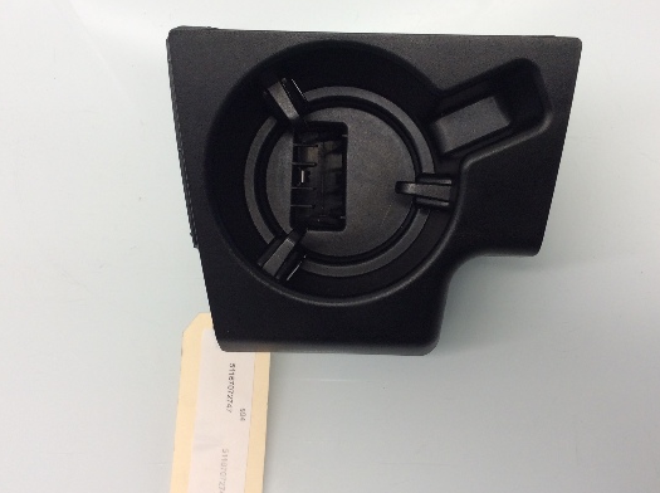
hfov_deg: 47.9
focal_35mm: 39
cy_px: 199
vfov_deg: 36.6
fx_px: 742
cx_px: 349
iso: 32
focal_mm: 3.3
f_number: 2.4
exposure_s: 1/40
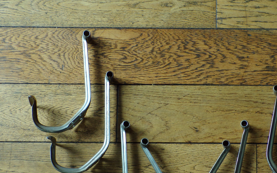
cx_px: 195
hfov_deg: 29.9
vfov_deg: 18.9
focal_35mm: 68
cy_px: 147
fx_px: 513
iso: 112
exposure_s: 1/34
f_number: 3.4
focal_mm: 7.6
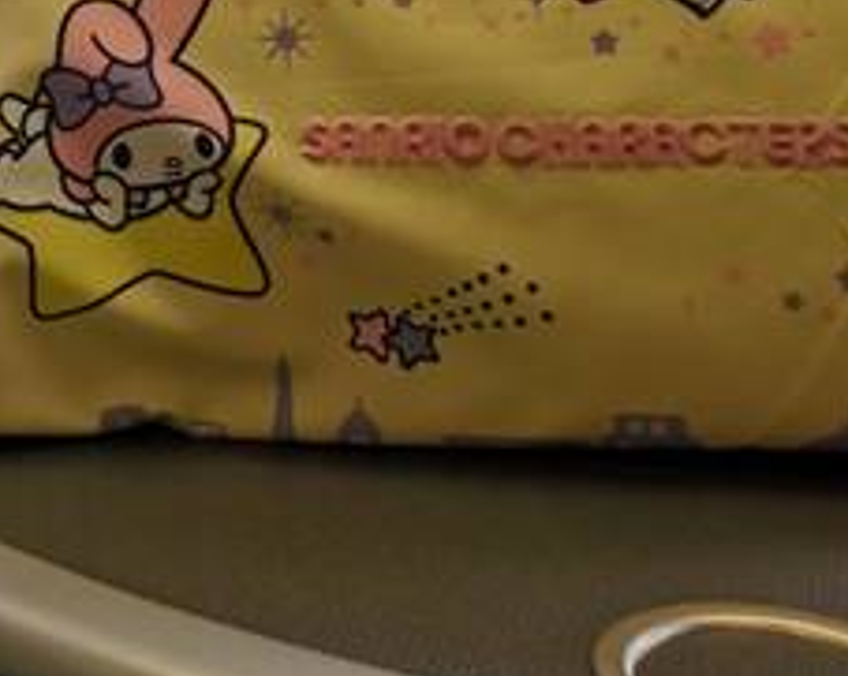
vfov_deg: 15.5
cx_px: -247
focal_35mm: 93
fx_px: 2331
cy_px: -276
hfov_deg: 19.1
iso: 50
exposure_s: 1/60
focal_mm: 3.95
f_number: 1.8
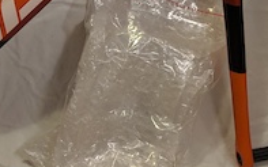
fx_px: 847
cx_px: -53
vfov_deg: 11.0
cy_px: -41
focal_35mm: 116
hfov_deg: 17.2
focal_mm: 4.44
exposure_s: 1/60
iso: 269
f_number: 1.8
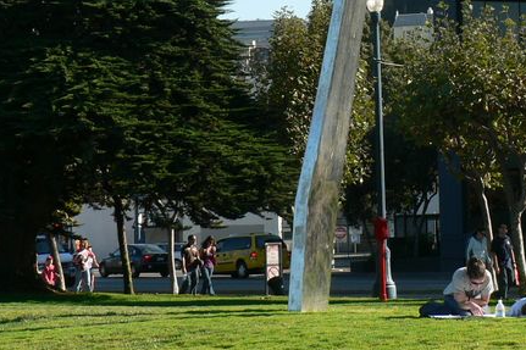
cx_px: 366
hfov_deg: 14.5
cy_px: -6
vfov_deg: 9.6
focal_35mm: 141
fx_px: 2059
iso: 80
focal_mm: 12.2
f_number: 4
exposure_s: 1/400
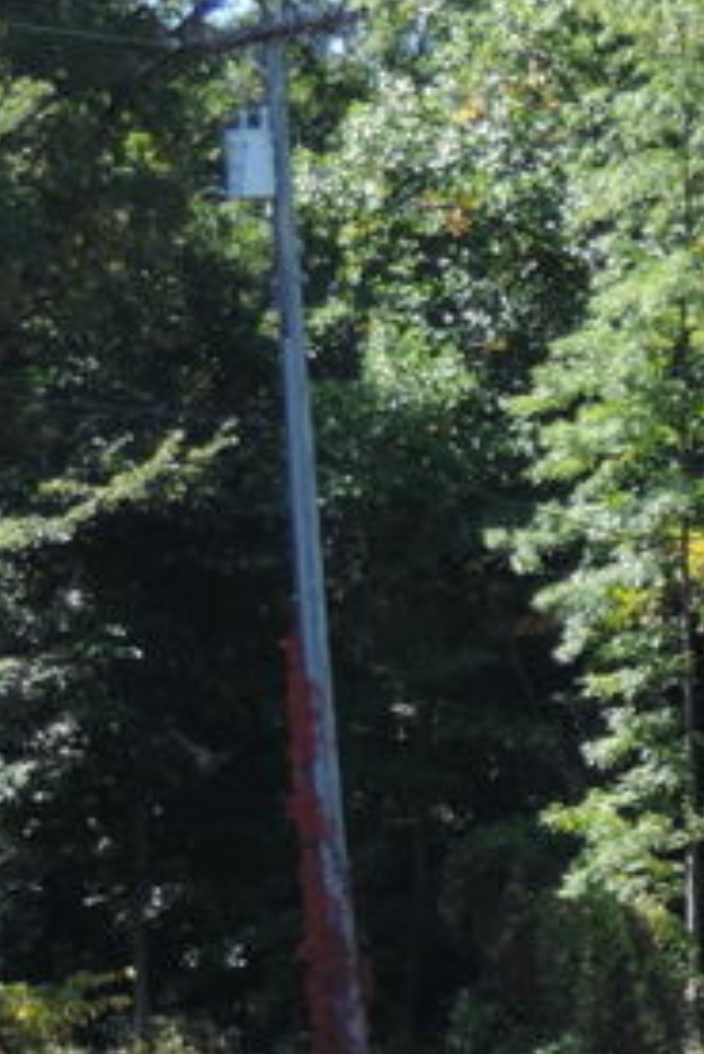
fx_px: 8437
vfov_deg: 7.1
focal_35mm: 288
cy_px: 1336
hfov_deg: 4.6
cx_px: 1838
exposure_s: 1/200
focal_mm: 13.3
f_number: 3.9
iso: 80
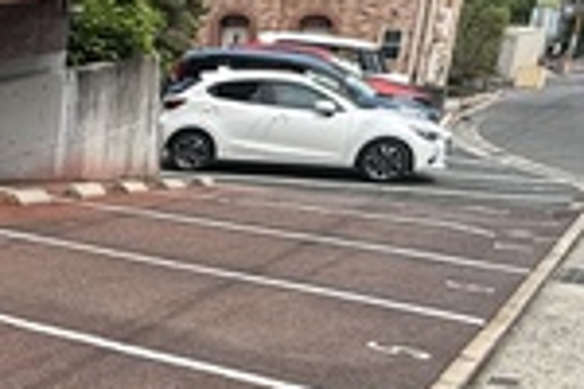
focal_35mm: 68
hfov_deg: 24.8
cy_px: 344
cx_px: -222
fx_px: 1103
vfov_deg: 19.7
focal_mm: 2.22
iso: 50
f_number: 2.2
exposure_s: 1/1312
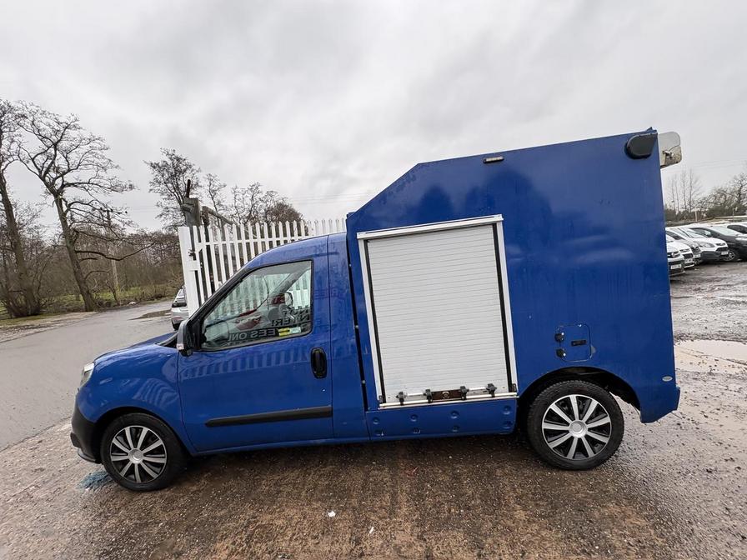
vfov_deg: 85.7
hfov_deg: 102.1
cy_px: 280
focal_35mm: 14
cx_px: 374
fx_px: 302
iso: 50
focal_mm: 2.22
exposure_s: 1/169
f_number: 2.2
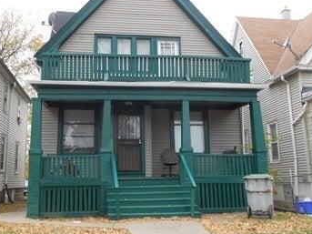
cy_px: 99
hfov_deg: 44.7
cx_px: 132
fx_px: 378
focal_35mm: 42
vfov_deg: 34.3
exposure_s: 1/60
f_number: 3.8
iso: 80
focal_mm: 5.3
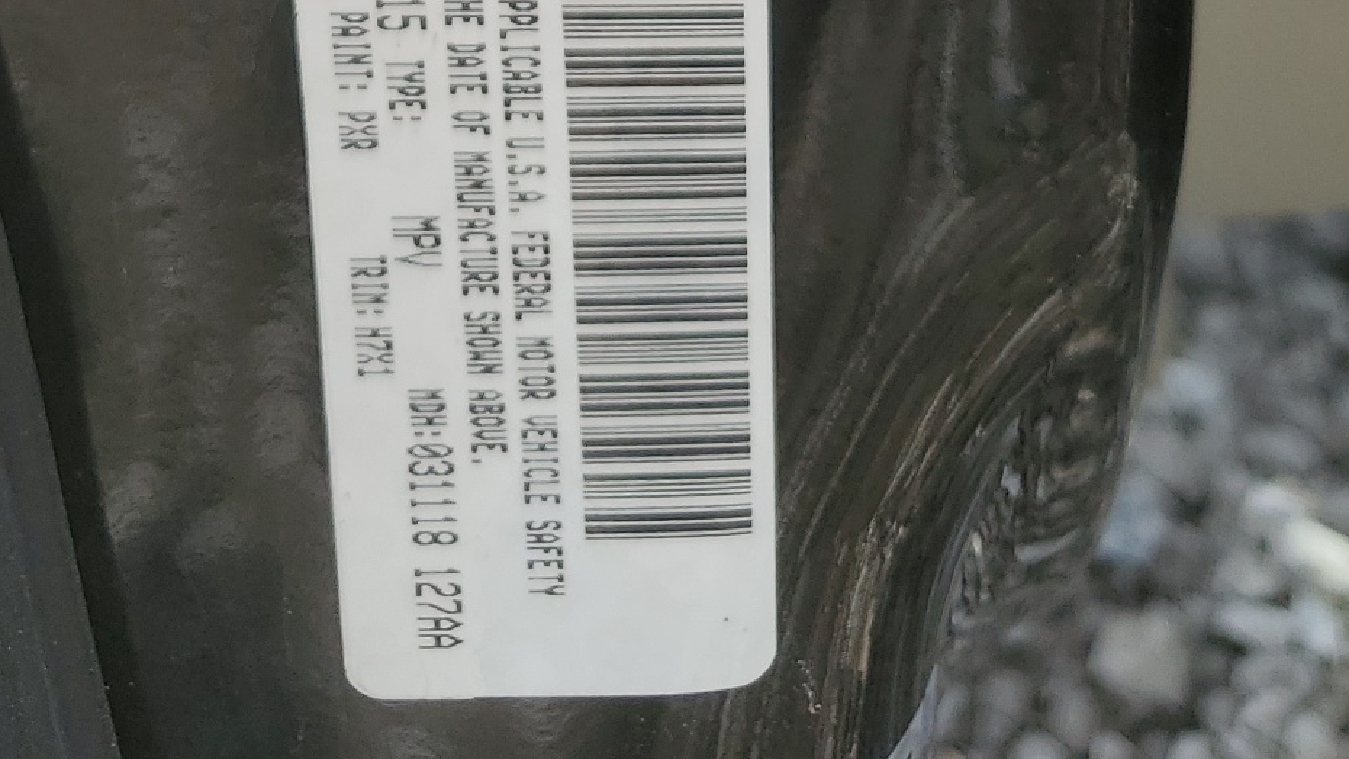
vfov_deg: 15.2
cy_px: -729
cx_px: 528
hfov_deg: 32.2
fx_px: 2325
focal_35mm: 65
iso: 50
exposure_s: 1/1250
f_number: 1.5
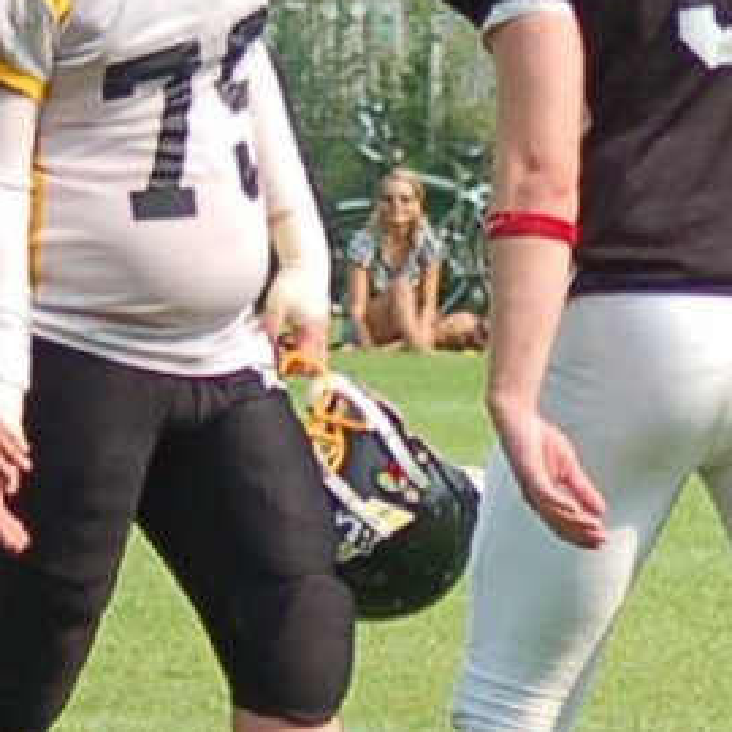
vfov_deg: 2.4
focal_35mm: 727
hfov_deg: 2.4
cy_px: 122
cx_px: 2004
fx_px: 17393
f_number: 4
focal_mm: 70
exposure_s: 1/1000
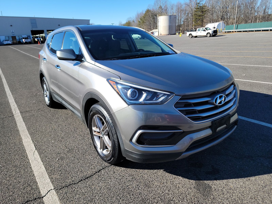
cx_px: 136
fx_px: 189
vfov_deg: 56.8
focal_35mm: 24
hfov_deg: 71.6
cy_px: 102
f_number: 1.8
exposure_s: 1/536
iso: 50
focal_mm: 6.7
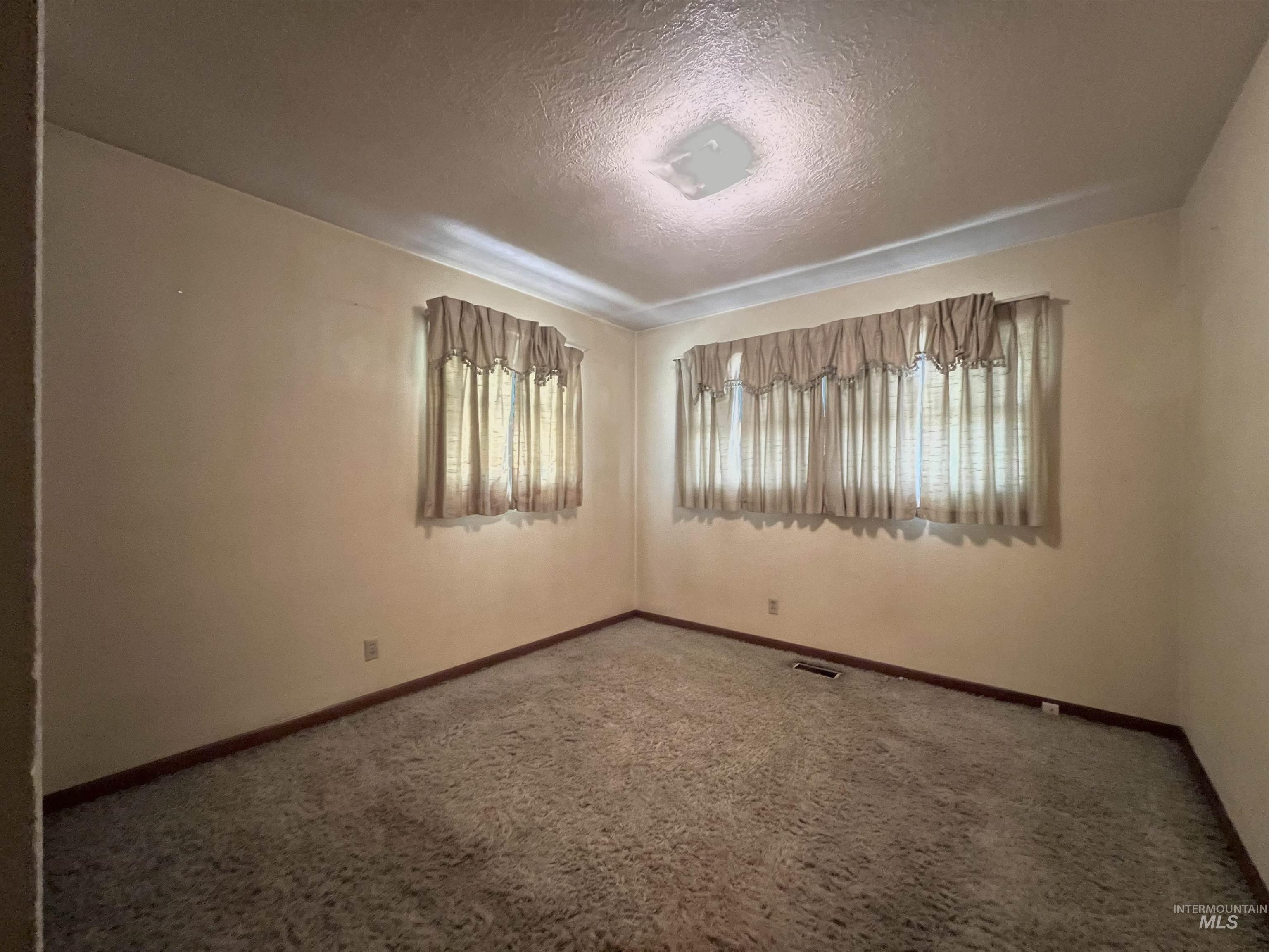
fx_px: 477
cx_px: 634
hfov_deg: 106.2
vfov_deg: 89.9
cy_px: 476
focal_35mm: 13
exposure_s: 1/60
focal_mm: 1.57
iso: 800
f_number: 1.8
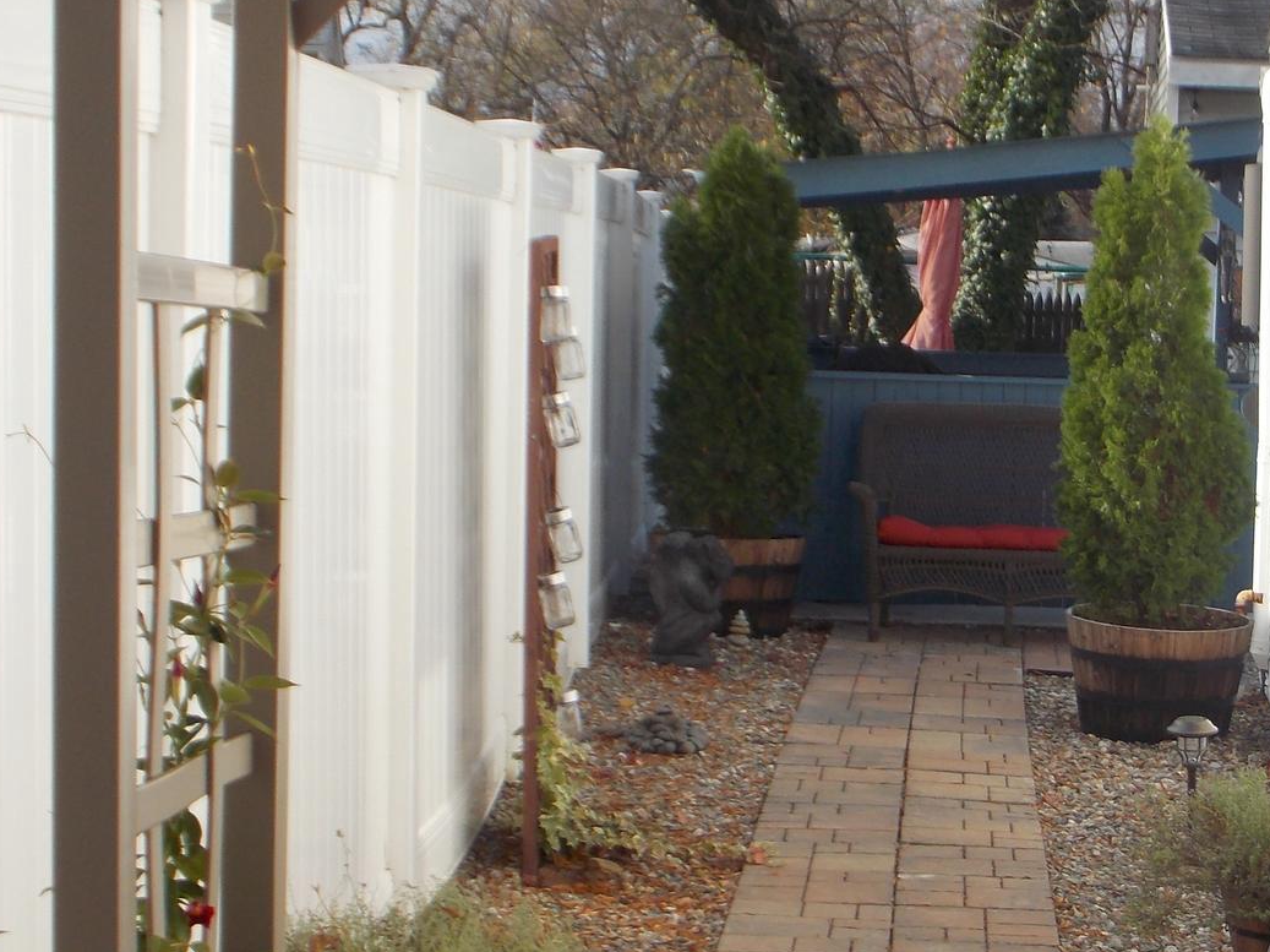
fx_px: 2971
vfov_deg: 18.2
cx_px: 885
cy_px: 505
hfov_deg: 24.0
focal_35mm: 81
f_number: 3.6
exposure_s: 1/400
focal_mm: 7.3
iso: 80
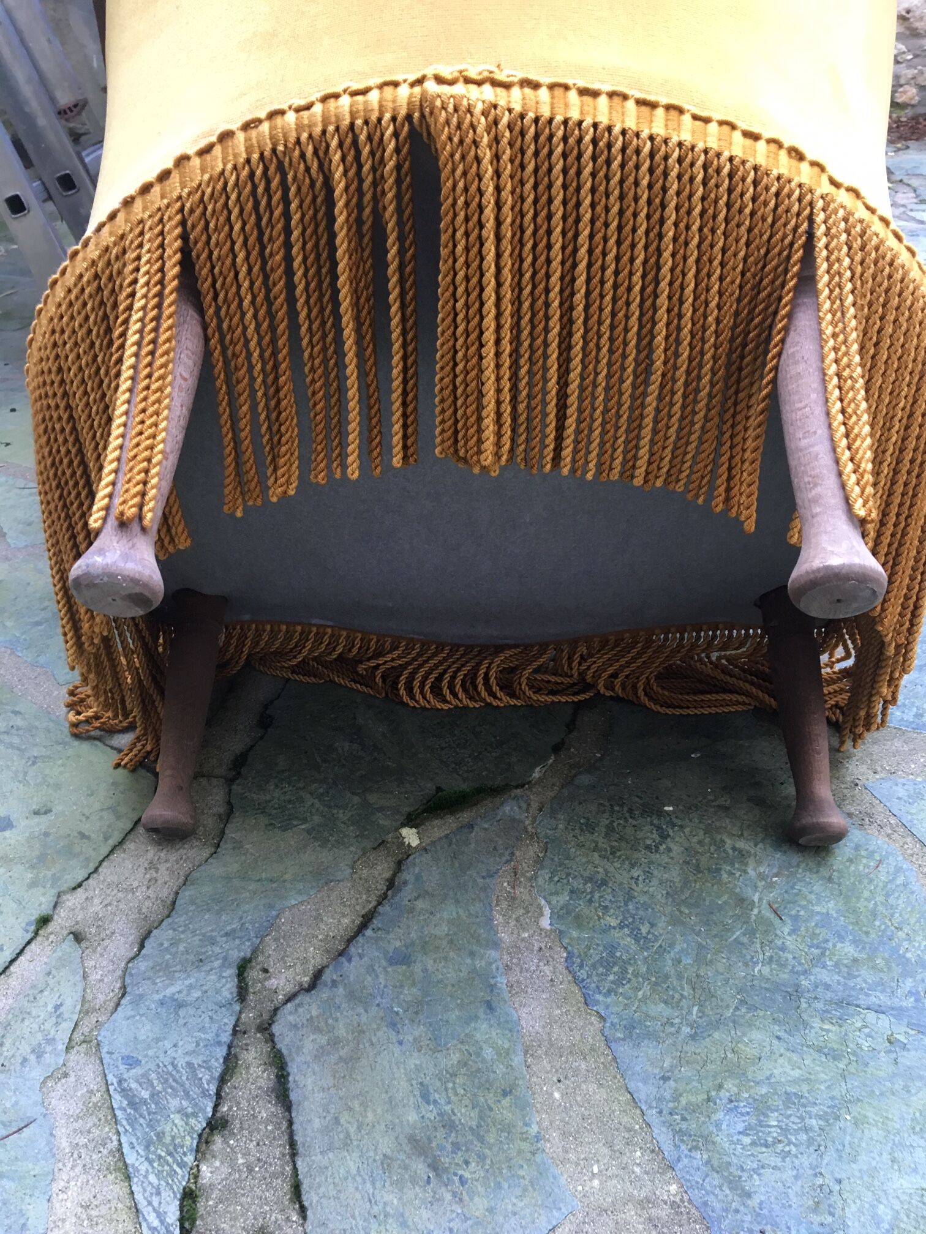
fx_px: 1034
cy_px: 617
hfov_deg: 48.2
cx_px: 463
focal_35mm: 29
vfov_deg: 61.7
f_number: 2.2
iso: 125
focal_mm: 4.15
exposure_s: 1/33
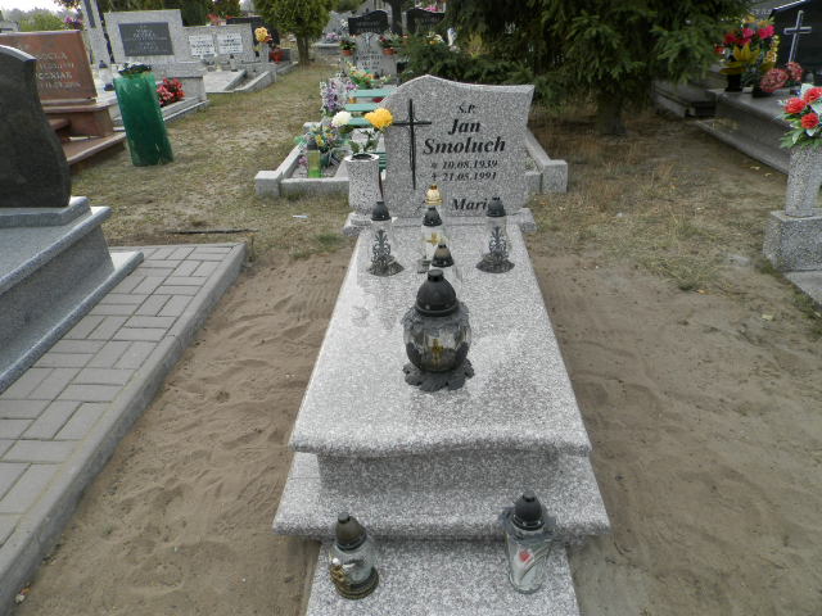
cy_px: 308
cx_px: 411
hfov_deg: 69.4
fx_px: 594
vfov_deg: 54.9
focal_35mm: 25
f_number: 3.1
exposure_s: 1/50
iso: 80
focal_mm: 4.5
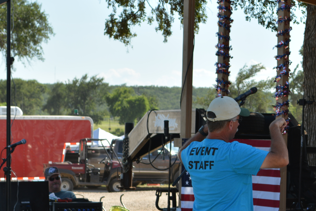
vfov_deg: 8.4
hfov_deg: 12.5
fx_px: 1431
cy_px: 153
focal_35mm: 163
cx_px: 253
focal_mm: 55
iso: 100
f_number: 7.1
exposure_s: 1/200
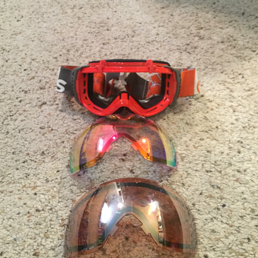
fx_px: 295
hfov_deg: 47.2
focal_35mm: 35
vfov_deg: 46.9
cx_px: 127
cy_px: 102
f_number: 2.2
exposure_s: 1/15
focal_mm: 4.15
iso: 400
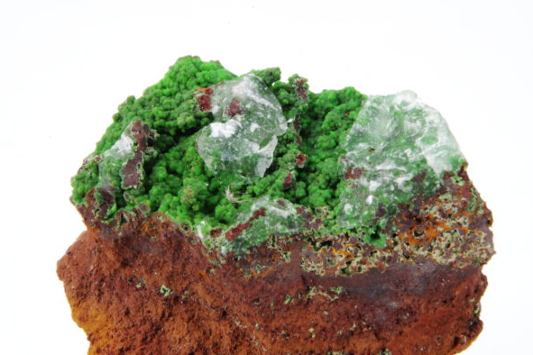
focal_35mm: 83
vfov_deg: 16.5
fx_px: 1229
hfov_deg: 24.5
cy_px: 178
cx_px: 268
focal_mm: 55
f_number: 5.6
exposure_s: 1/1.67
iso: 100
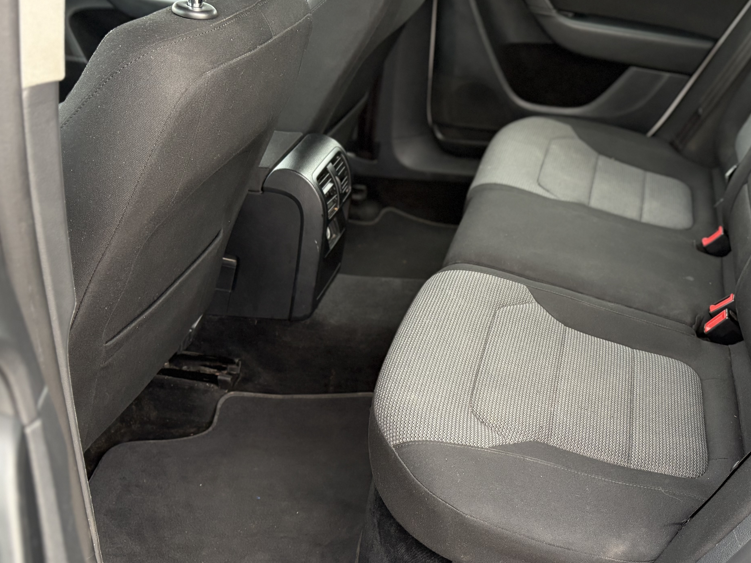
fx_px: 868
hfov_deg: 45.2
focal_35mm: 40
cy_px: 333
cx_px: 561
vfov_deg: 35.9
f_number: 1.6
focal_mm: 5.96
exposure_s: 1/60
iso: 200
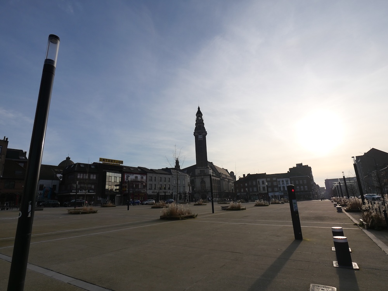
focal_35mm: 18
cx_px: 194
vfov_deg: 71.6
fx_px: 202
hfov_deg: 87.8
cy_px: 146
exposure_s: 1/1600
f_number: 6.3
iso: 200
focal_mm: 9
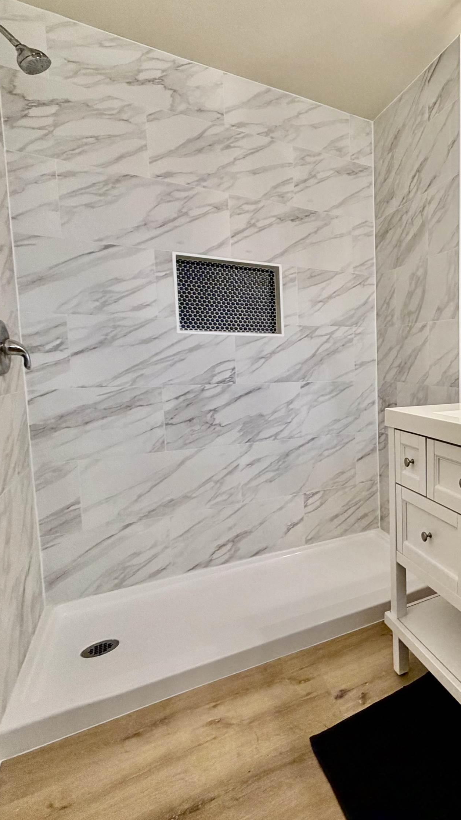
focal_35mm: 21
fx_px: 456
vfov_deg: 83.8
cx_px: 484
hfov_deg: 43.8
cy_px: 399
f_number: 2.2
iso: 200
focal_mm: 2.22
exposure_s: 1/60
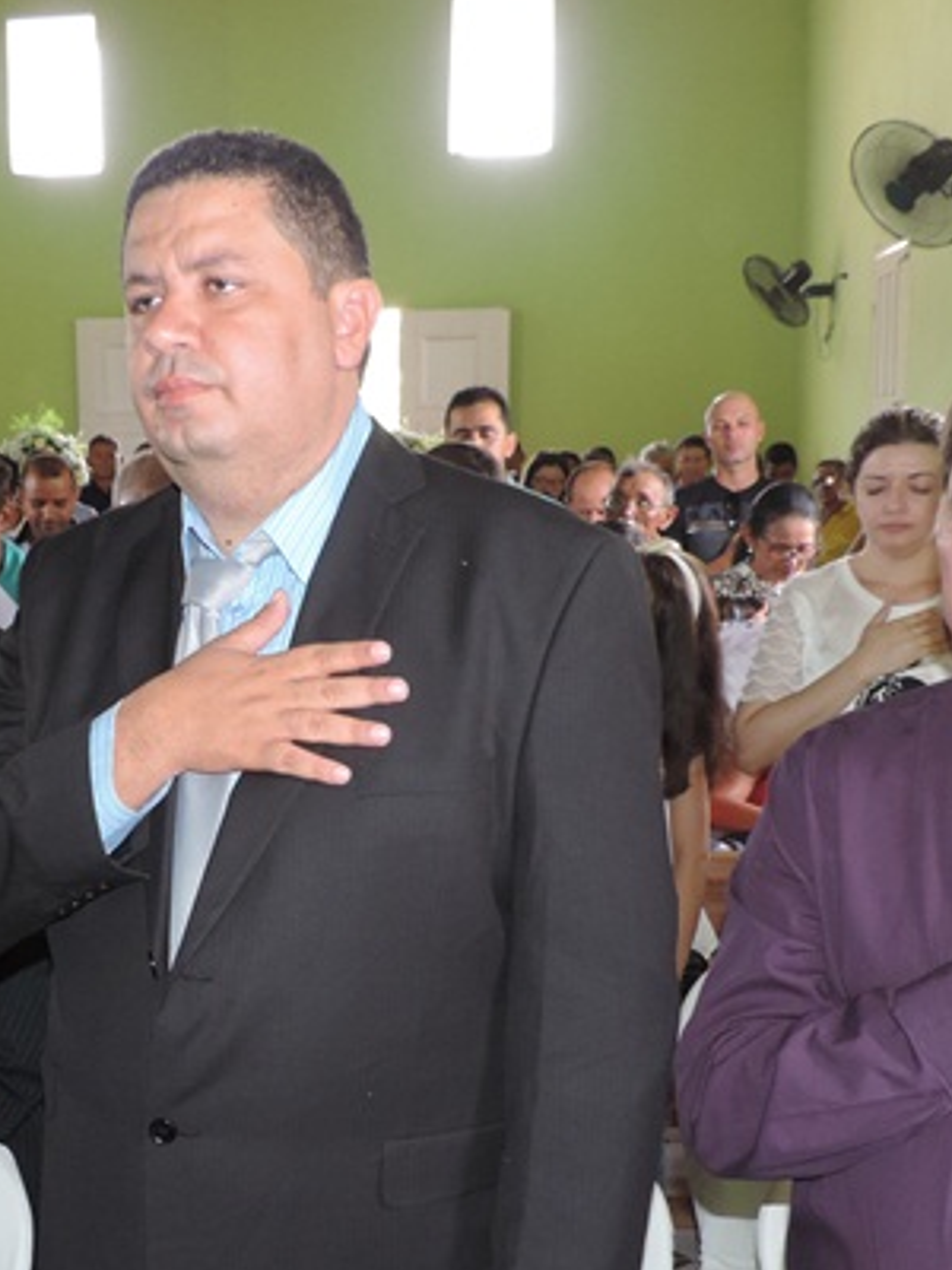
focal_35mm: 48
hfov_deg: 29.9
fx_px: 1760
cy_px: 826
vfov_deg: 39.3
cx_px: 273
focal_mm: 4.3
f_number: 3
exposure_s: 1/30
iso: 200
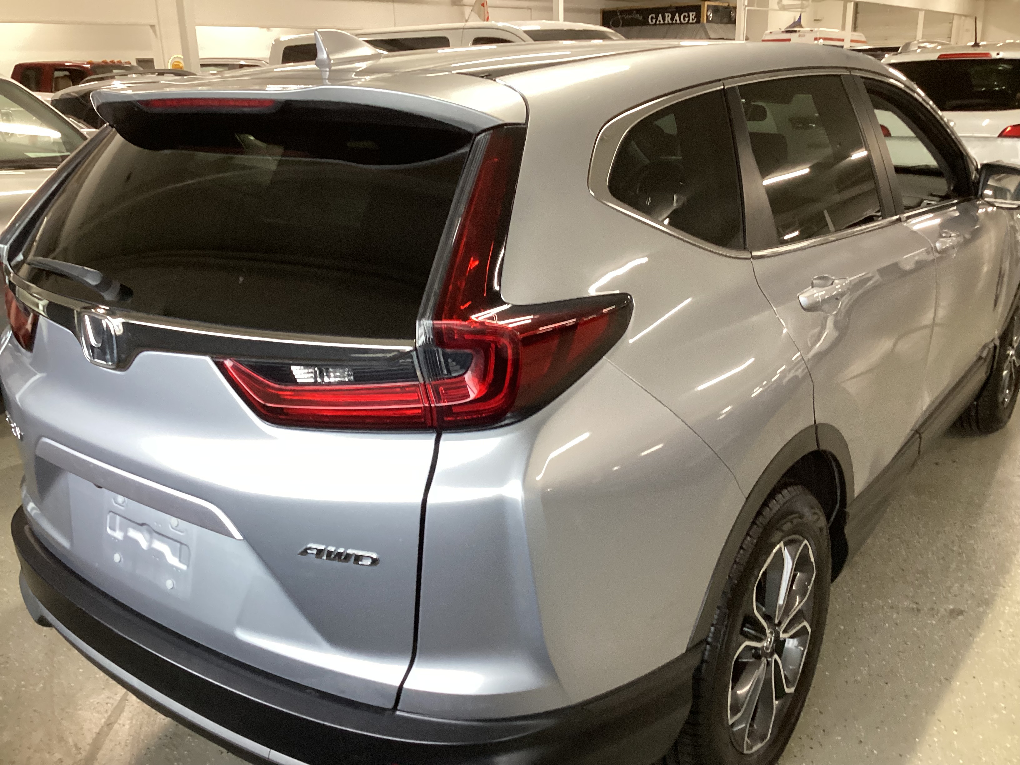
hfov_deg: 58.4
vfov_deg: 45.4
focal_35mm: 31
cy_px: 382
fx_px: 913
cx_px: 510
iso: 200
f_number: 2.4
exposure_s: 1/50
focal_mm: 3.3
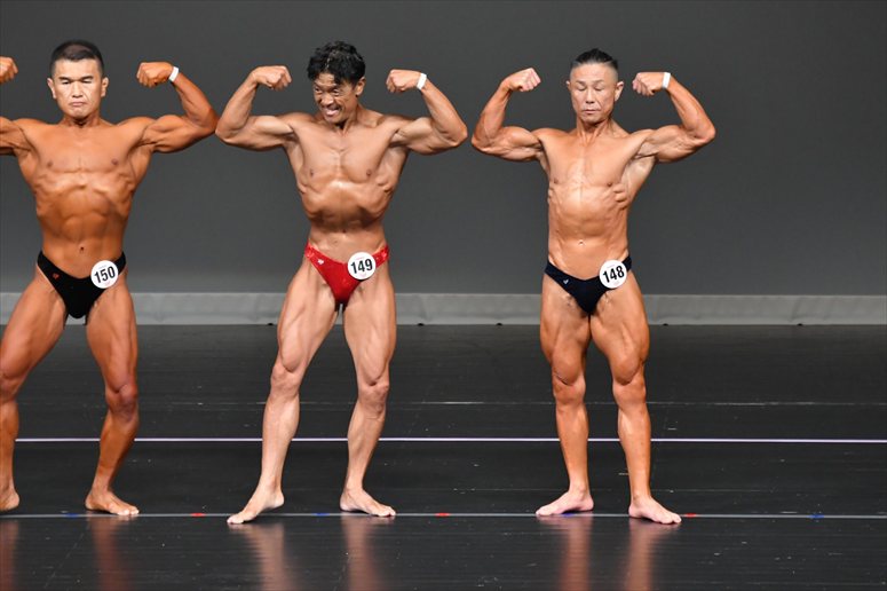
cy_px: 296
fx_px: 7758
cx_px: 444
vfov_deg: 4.4
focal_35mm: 315
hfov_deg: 6.5
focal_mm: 210
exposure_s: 1/400
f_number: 5.6
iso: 4000
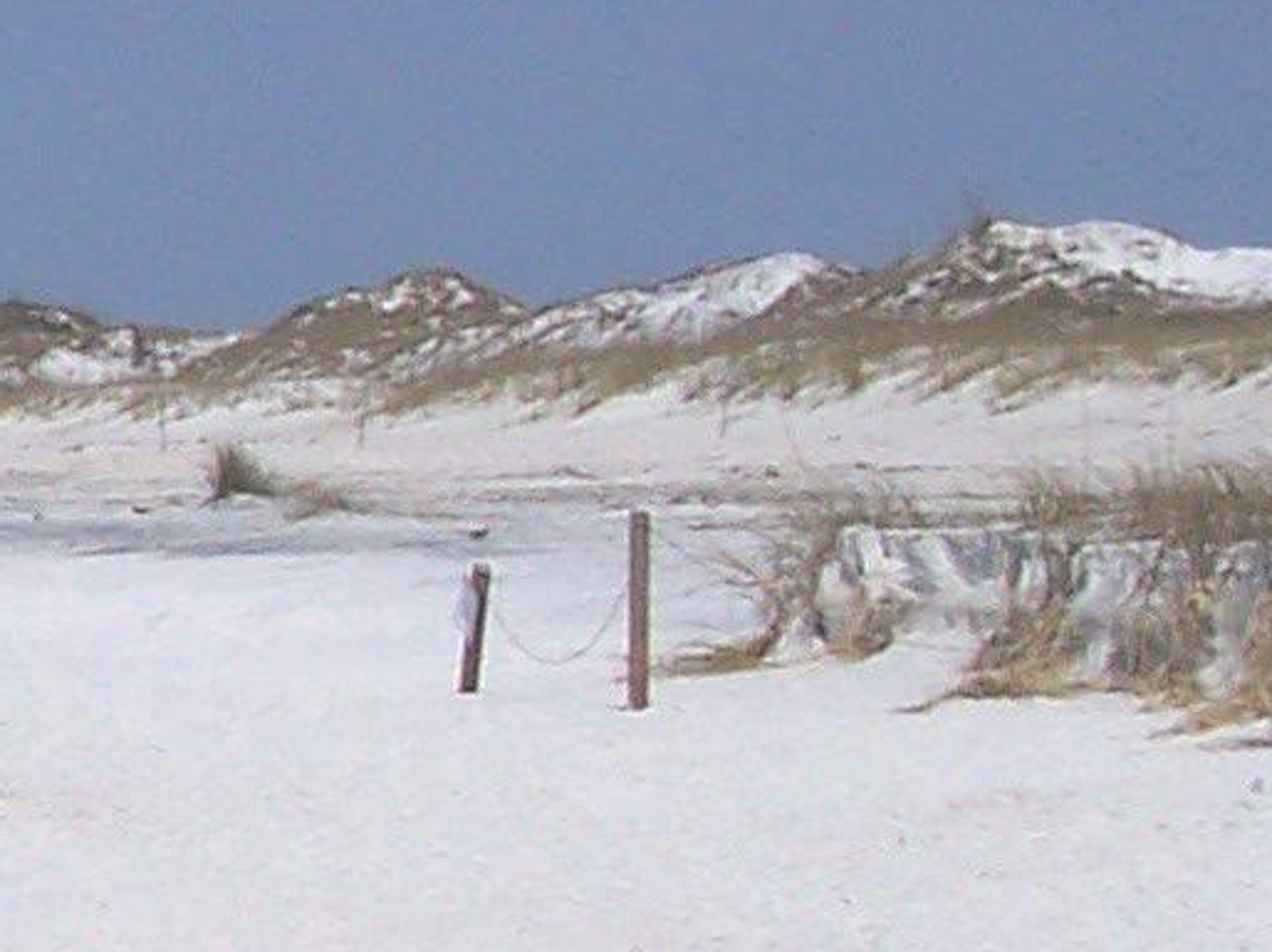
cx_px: -2462
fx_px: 8631
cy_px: 225
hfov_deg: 7.5
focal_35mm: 235
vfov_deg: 6.3
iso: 64
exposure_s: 1/800
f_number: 5.6
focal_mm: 7.8
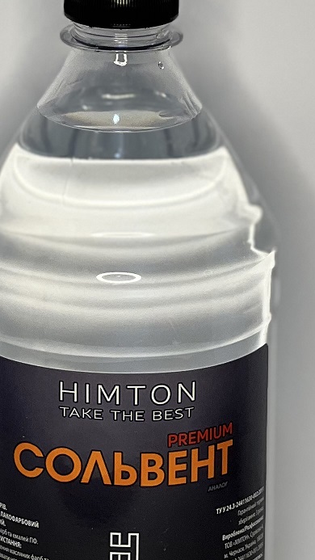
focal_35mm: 244
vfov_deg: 8.8
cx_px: 120
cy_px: 400
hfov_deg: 5.0
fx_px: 3622
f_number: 2.8
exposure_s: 1/100
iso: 64
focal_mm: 9
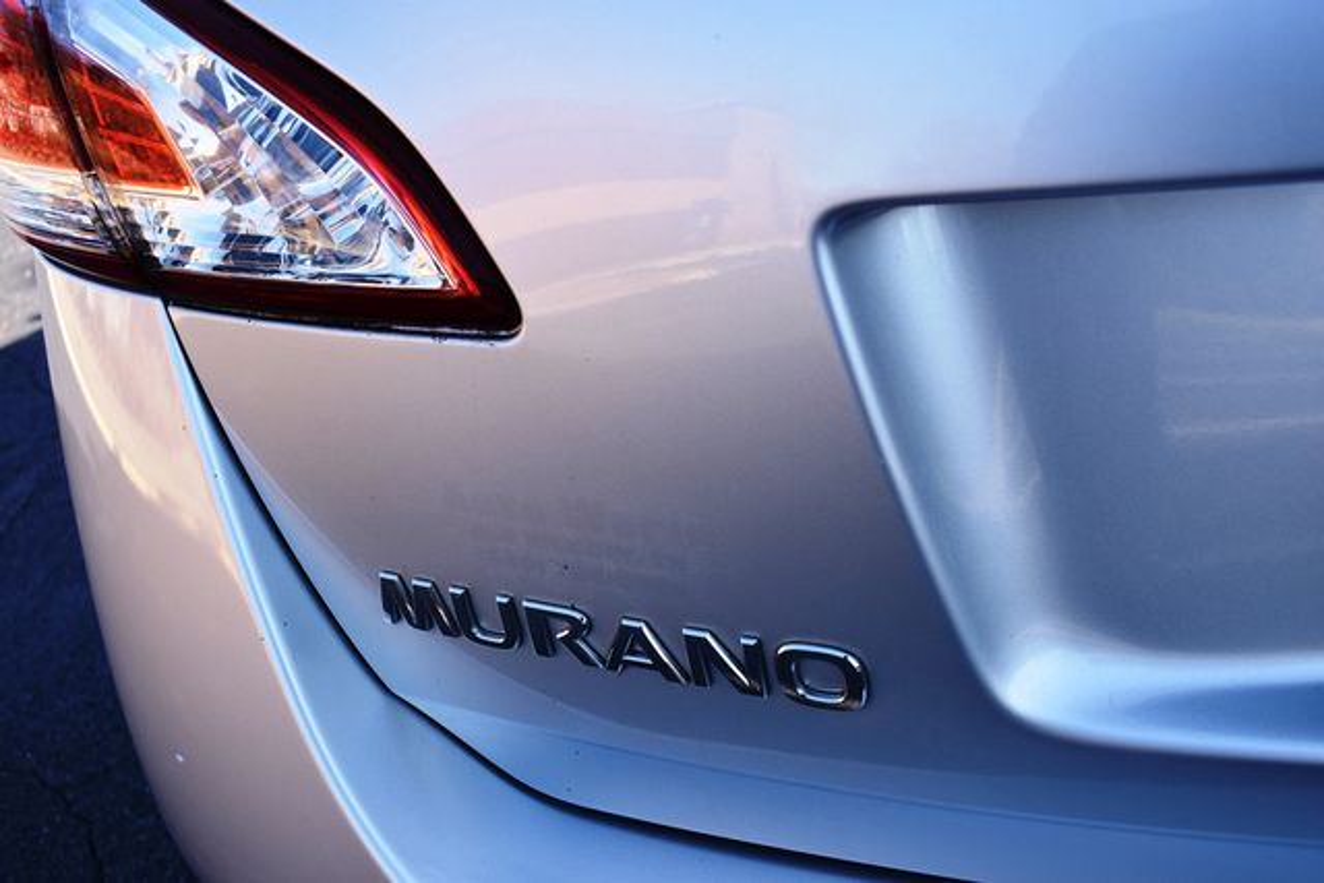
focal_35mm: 34
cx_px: 662
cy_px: 442
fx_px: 1269
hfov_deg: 55.1
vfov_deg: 38.4
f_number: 5.6
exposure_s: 1/250
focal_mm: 23
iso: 220
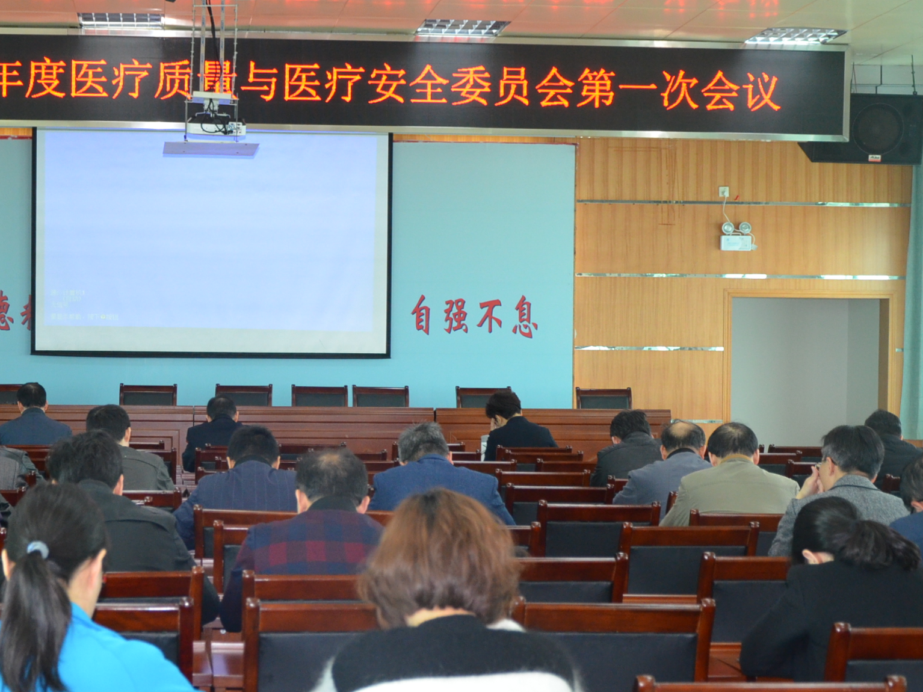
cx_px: 267
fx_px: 1973
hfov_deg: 26.1
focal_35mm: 74
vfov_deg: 19.9
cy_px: 427
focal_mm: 32
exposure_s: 1/60
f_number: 4.2
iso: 1250
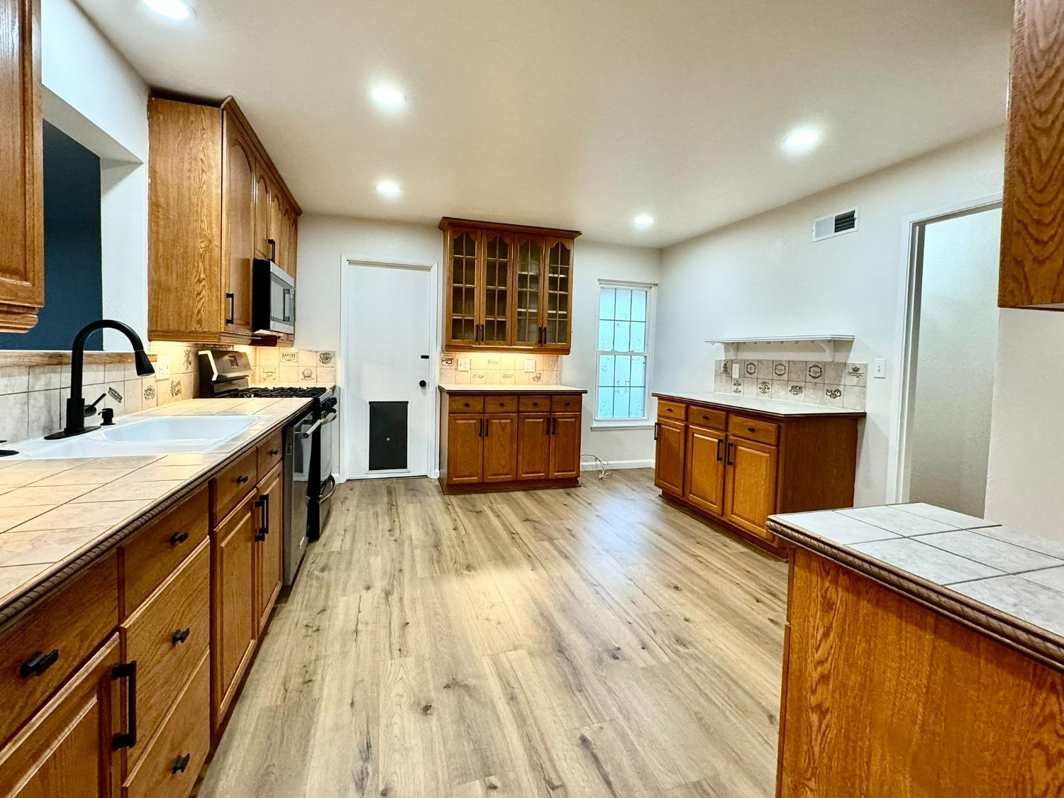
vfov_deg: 85.7
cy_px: 399
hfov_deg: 102.1
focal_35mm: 14
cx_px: 532
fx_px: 430
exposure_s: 1/120
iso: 250
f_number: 2.2
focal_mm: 2.22
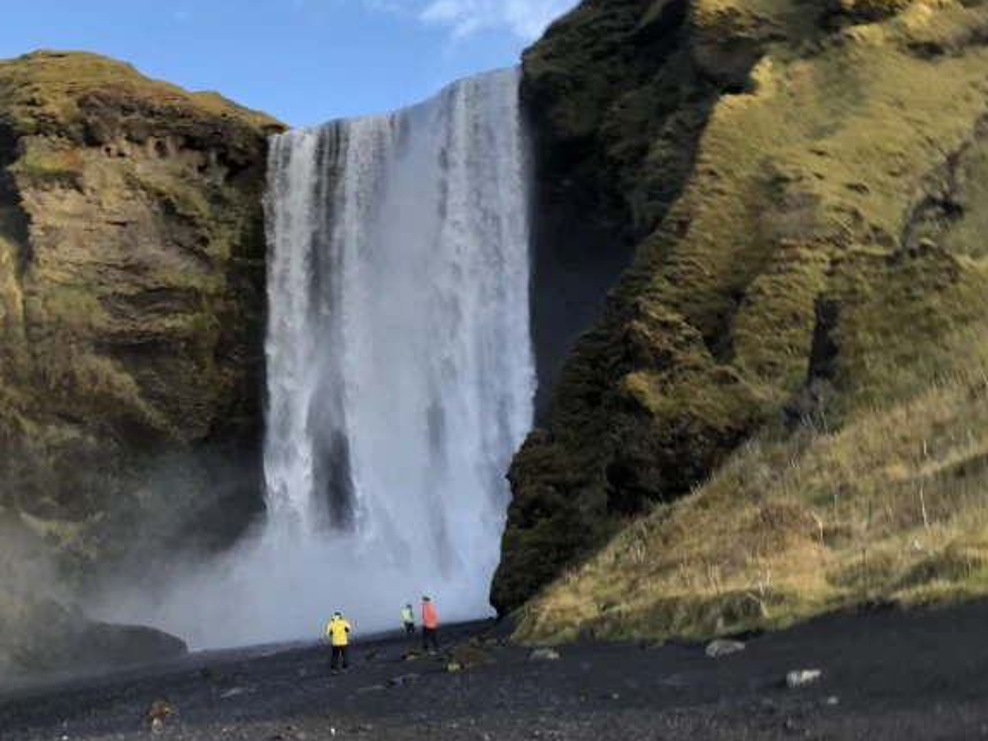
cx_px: 279
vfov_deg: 32.5
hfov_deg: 42.0
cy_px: 525
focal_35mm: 44
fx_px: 1256
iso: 25
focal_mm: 4
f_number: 1.8
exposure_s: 1/120
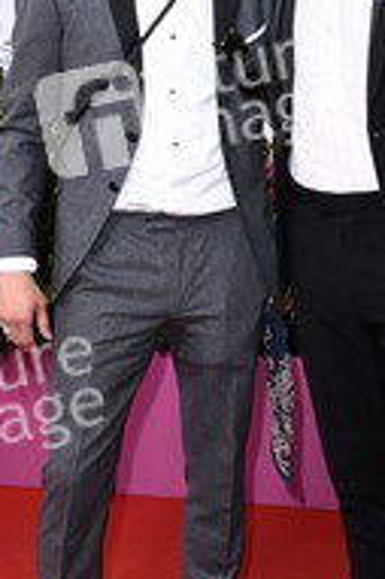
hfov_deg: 12.5
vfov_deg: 18.8
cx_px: 279
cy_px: 258
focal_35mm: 109
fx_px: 1752
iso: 640
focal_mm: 52
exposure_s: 1/250
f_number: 5.6
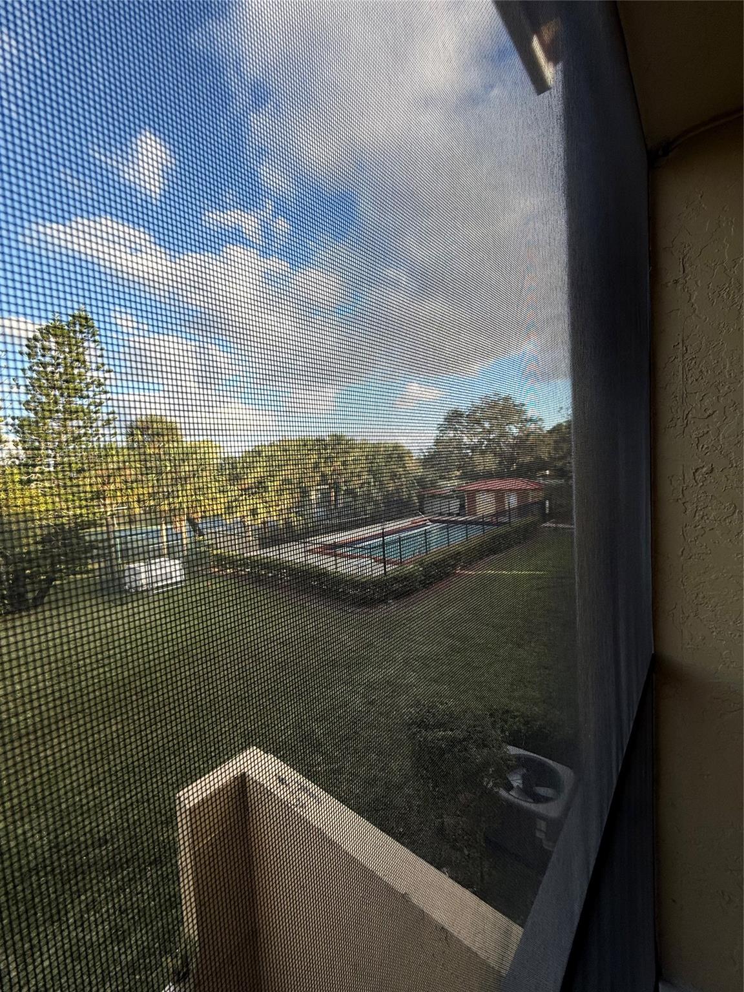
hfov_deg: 85.7
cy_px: 496
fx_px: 401
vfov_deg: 102.1
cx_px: 372
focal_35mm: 14
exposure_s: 1/355
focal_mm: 2.22
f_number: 2.2
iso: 50
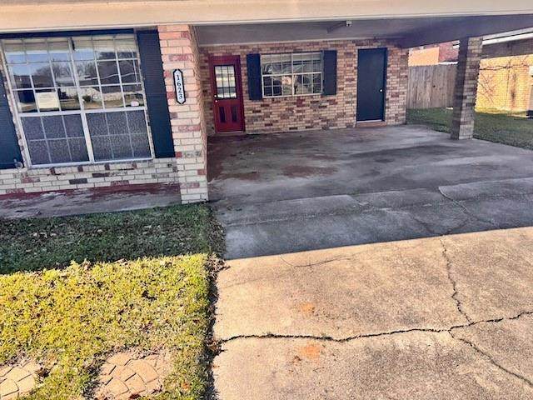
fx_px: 370
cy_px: 200
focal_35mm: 24
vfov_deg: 56.8
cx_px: 266
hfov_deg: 71.6
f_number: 1.78
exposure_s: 1/1980
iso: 80
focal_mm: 6.76
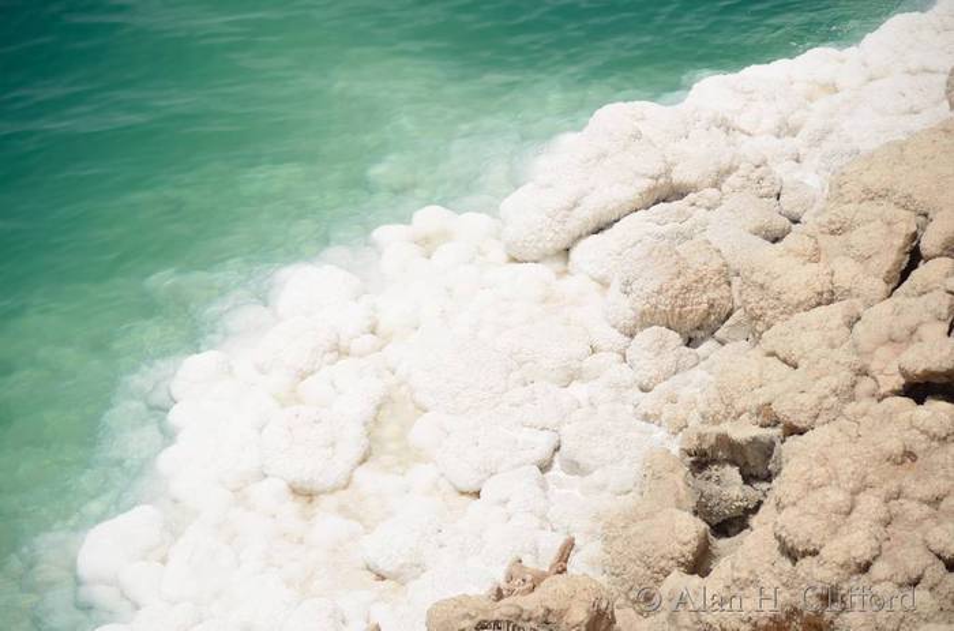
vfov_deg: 6.7
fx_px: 5353
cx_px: 477
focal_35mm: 202
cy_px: 316
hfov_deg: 10.2
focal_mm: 135
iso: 100
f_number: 5.6
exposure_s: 1/640
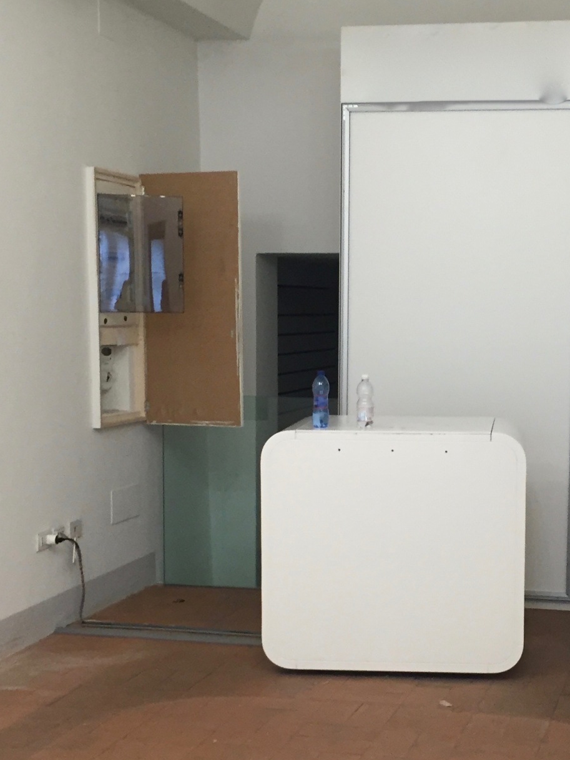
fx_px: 1339
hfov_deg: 23.8
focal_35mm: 61
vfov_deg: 31.6
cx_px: 435
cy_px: 458
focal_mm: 4.15
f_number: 2.2
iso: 80
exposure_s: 1/33
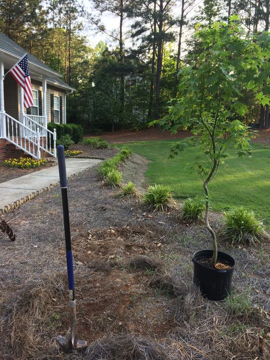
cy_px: 180
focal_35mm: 29
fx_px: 302
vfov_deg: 61.7
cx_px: 135
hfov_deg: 48.2
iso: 32
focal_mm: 4.15
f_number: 2.2
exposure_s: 1/176
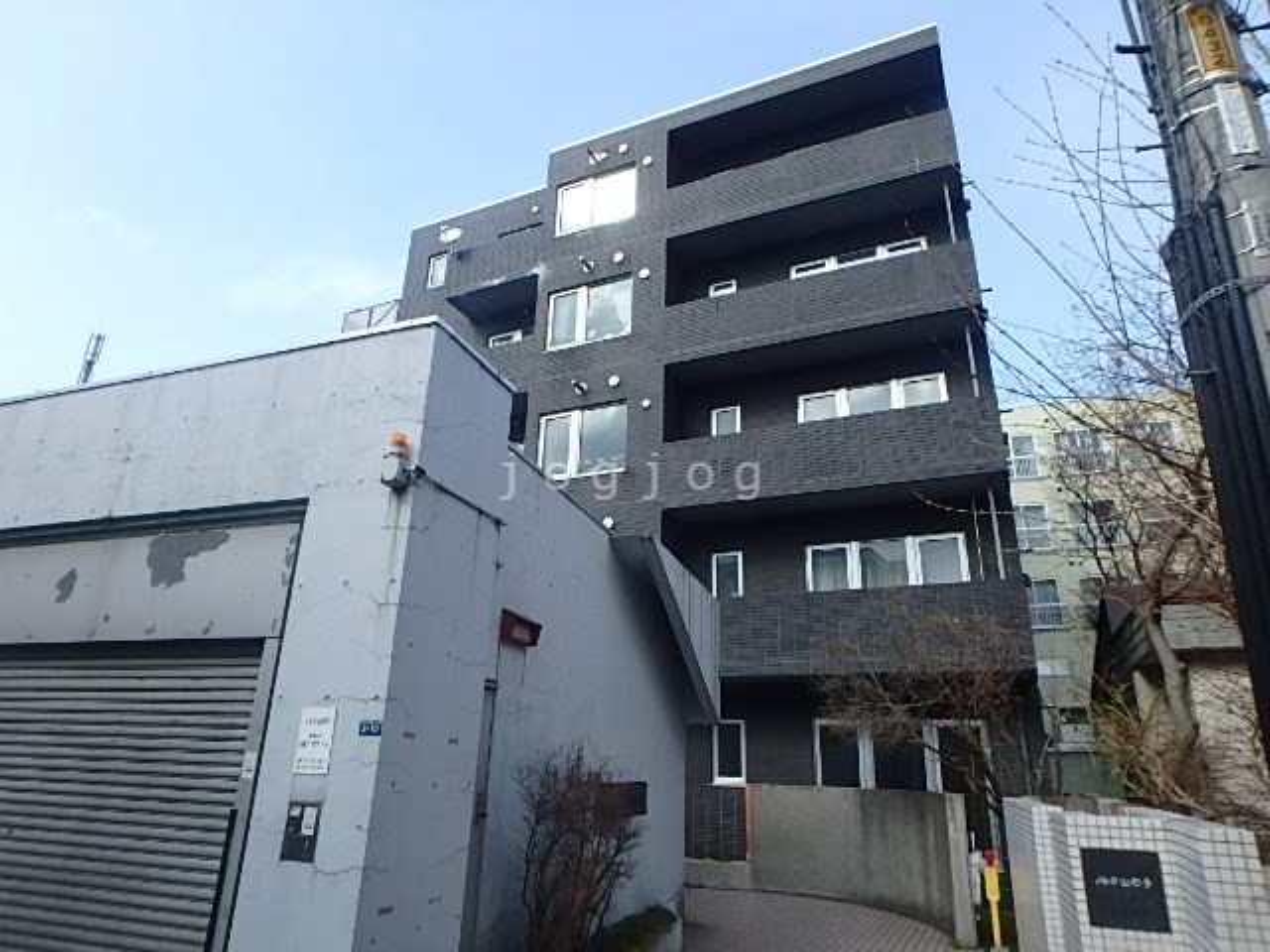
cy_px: 476
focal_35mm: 21
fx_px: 770
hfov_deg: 79.0
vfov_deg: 63.4
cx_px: 635
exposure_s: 1/500
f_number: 3.5
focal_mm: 3.7
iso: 125
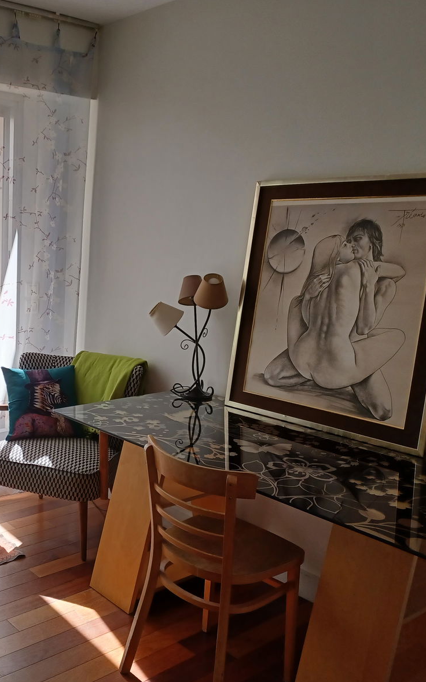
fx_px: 669
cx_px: 49
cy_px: 342
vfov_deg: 54.0
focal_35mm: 36
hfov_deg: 33.6
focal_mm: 4.6
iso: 40
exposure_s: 1/49
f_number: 1.8
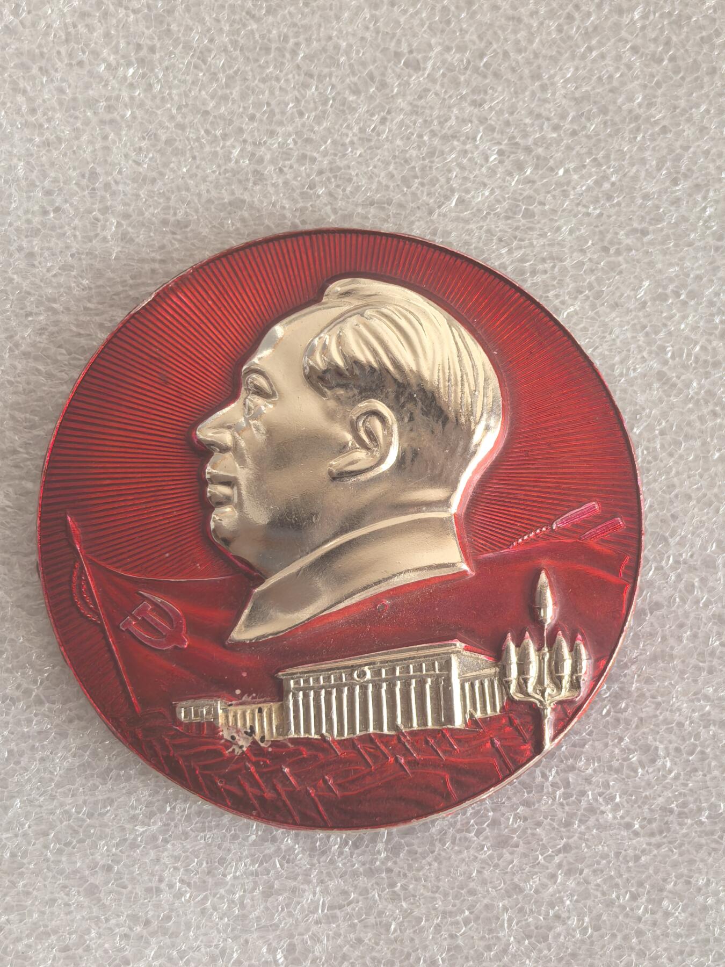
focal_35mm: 75
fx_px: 2094
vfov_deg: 26.0
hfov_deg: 19.6
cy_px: 484
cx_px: 362
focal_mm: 5.75
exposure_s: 1/100
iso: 80
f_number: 2
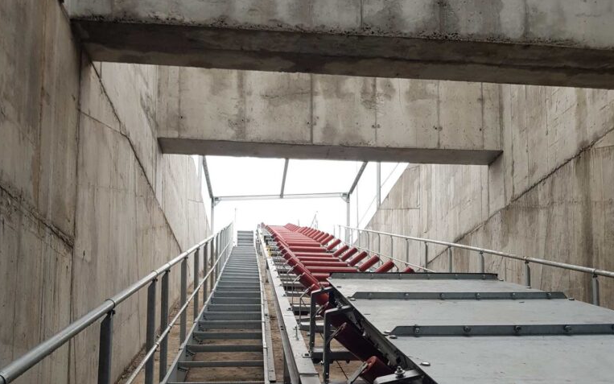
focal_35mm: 37
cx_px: 307
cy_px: 327
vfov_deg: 33.1
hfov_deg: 52.7
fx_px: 619
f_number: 1.7
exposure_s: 1/100
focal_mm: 4.2
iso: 64
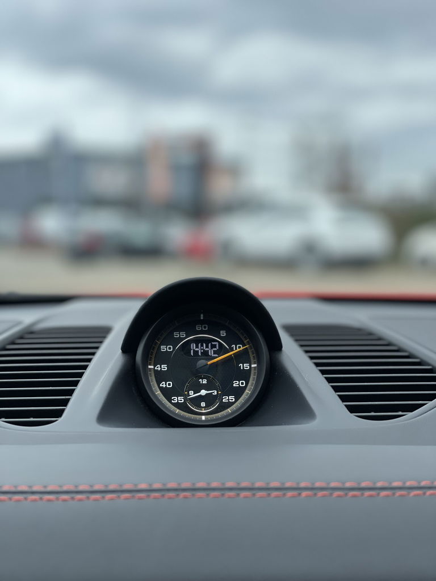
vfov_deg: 36.8
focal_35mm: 52
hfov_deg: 28.0
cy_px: 290
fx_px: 873
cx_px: 218
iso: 32
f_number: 2
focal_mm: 6
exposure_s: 1/510
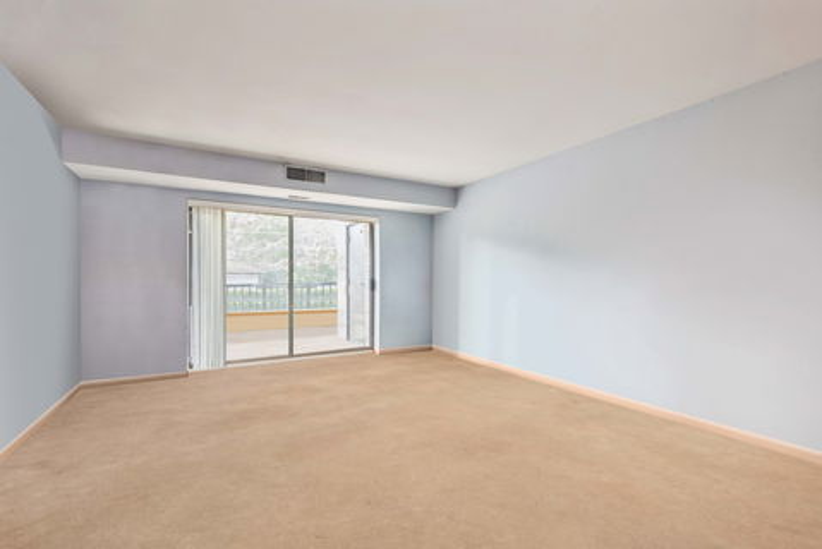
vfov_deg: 73.8
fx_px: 366
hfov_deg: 96.7
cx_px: 411
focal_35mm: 16
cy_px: 274
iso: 200
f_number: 9
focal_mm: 16
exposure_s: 1/4
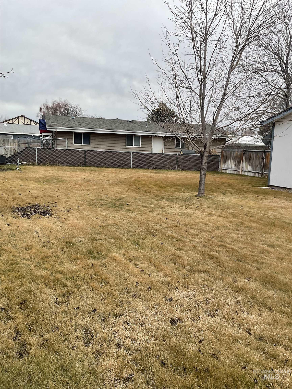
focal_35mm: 29
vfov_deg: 61.7
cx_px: 146
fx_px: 326
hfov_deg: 48.2
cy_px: 194
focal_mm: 3
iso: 16
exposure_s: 1/432
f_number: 1.8
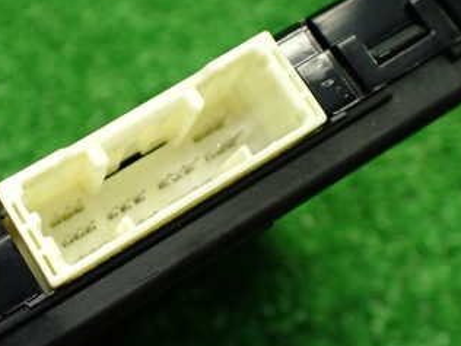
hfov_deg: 33.2
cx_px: 118
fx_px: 759
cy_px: 150
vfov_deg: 25.6
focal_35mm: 57
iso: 500
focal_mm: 5.4
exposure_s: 1/125
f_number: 2.3
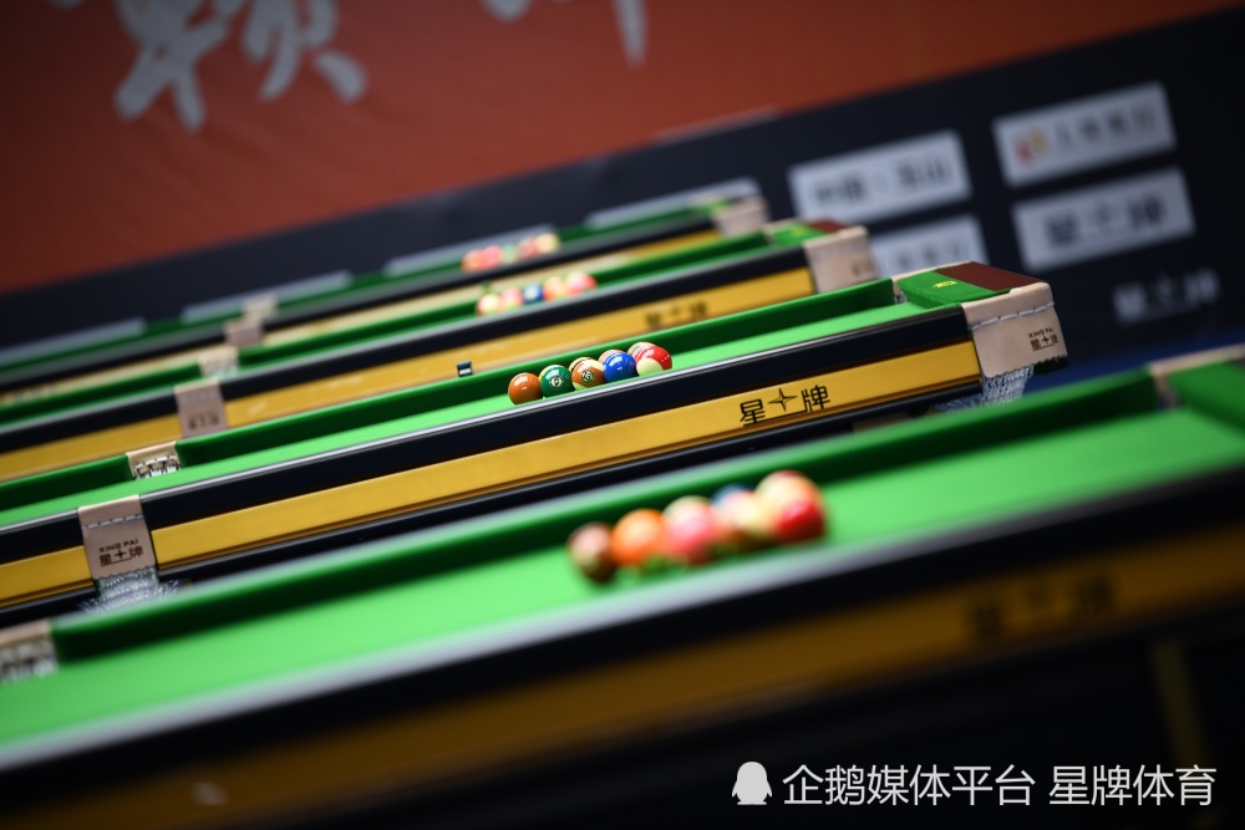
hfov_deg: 10.3
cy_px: 415
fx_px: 6917
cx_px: 622
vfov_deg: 6.9
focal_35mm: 200
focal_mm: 200
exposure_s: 1/250
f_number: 2.8
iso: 640
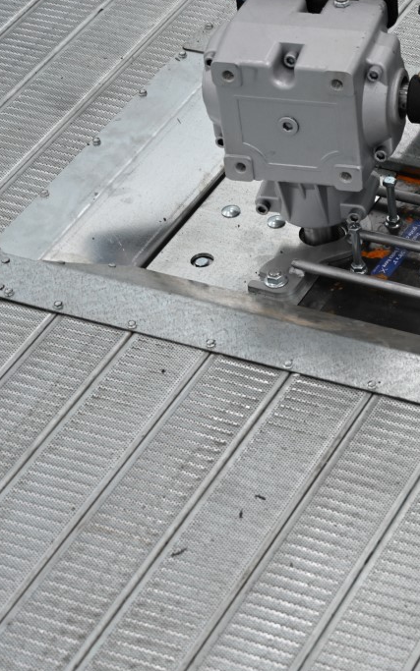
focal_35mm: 109
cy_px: 207
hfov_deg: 11.8
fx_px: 1996
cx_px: 489
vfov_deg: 19.0
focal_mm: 45
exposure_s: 2.5
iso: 200
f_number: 4
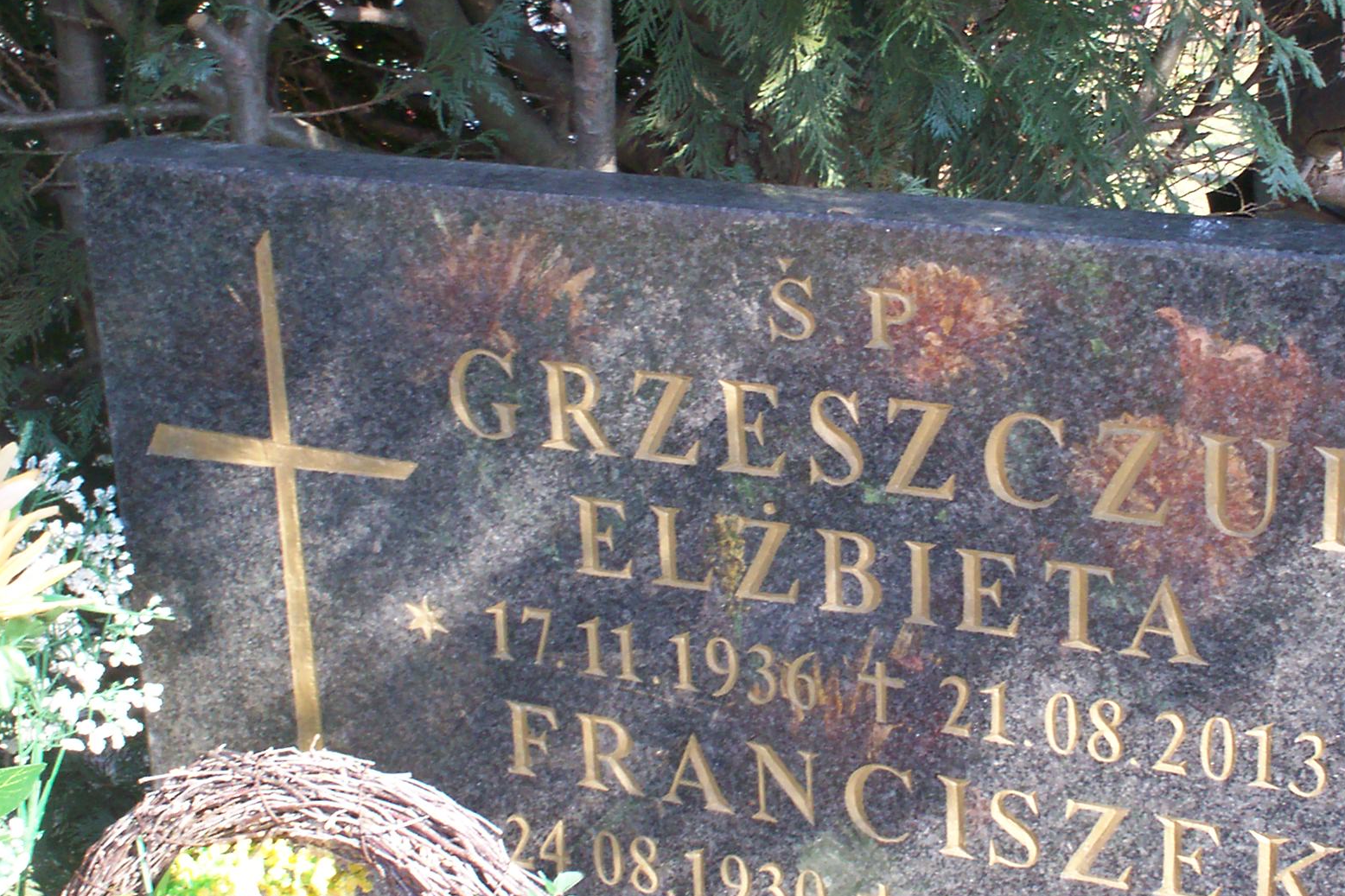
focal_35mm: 62
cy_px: 354
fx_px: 2316
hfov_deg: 32.2
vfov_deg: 21.9
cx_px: 876
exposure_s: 1/67.9
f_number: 4.5
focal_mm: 6
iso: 100
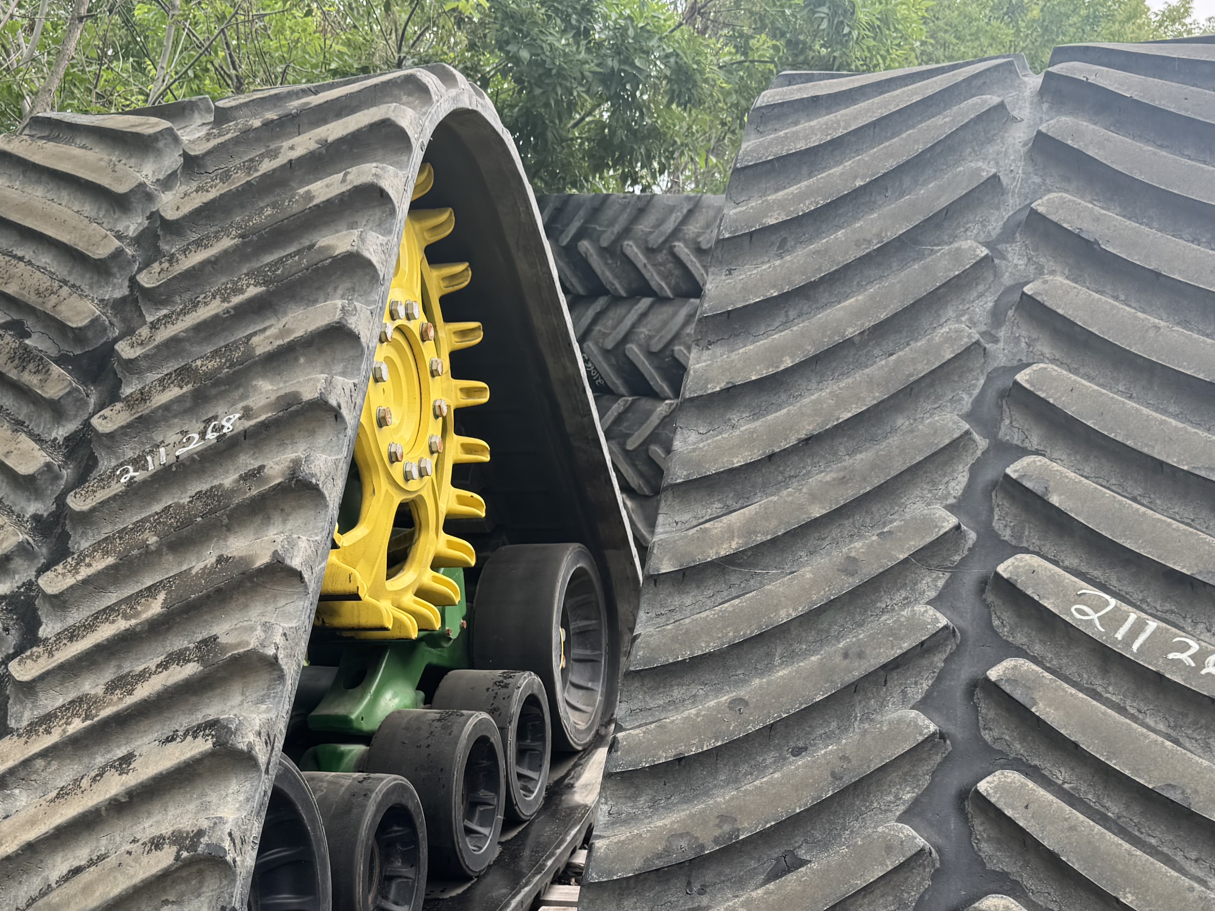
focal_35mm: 43
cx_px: 590
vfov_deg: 32.8
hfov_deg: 43.8
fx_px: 1509
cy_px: 700
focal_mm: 6.76
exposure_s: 1/243
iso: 64
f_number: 1.78
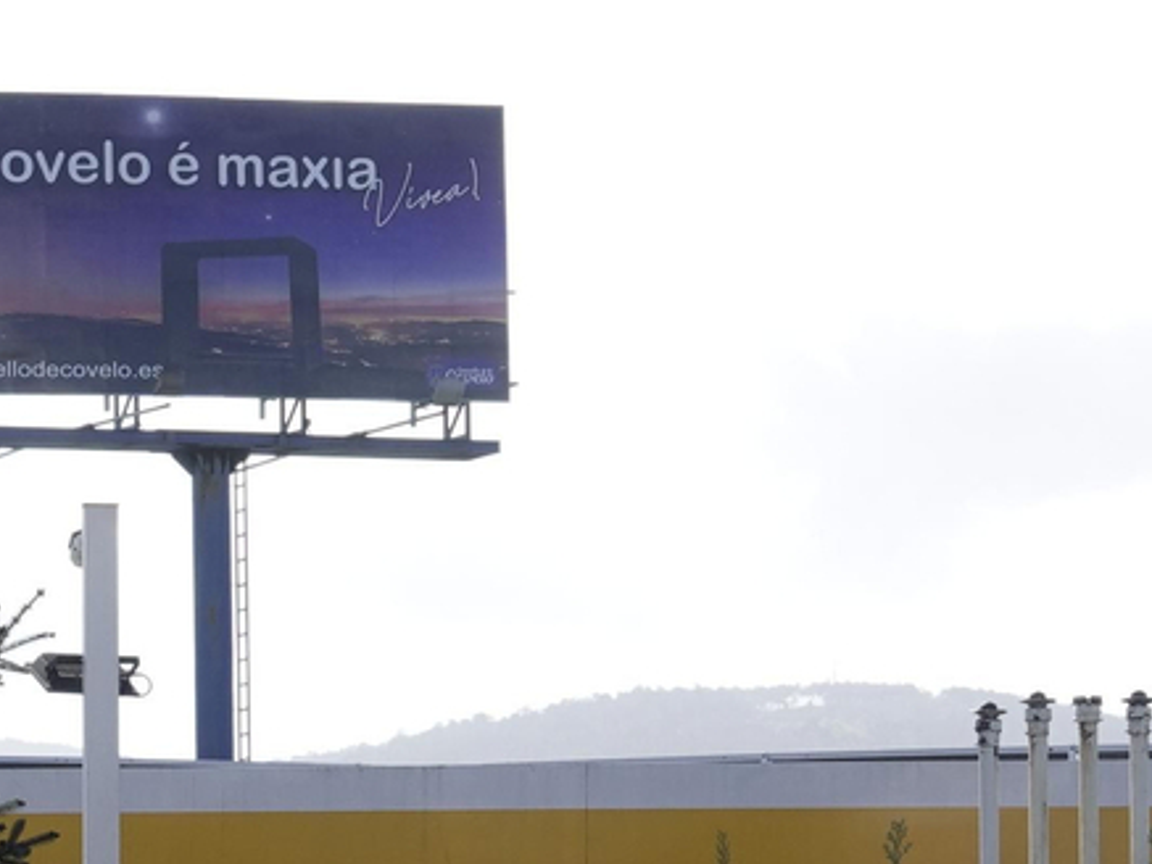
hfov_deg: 10.9
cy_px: 867
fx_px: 5859
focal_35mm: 176
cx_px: -374
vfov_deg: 8.4
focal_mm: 18.21
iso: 100
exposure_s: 1/320
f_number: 5.6
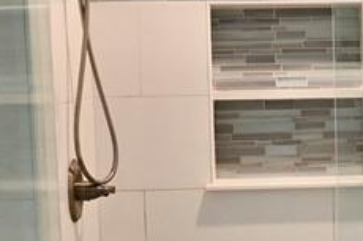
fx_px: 1078
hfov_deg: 18.4
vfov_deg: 12.8
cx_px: 396
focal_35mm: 107
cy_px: 169
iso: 1100
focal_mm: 16
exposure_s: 1/125
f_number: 3.5
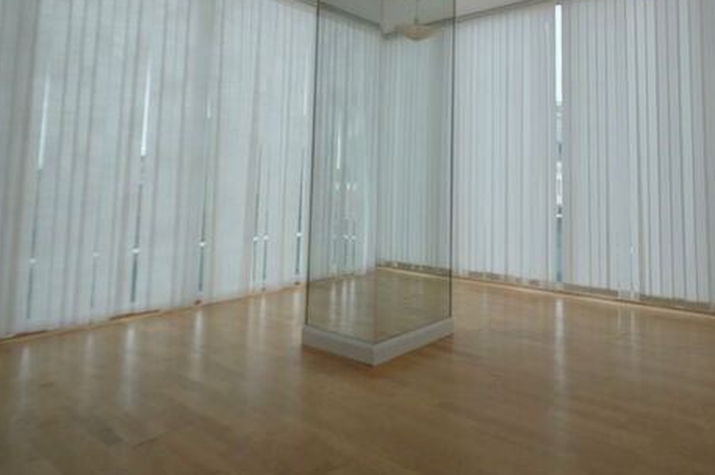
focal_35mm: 23
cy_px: 145
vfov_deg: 53.6
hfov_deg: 74.7
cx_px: 451
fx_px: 456
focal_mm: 10
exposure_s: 1/125
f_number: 5.6
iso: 220
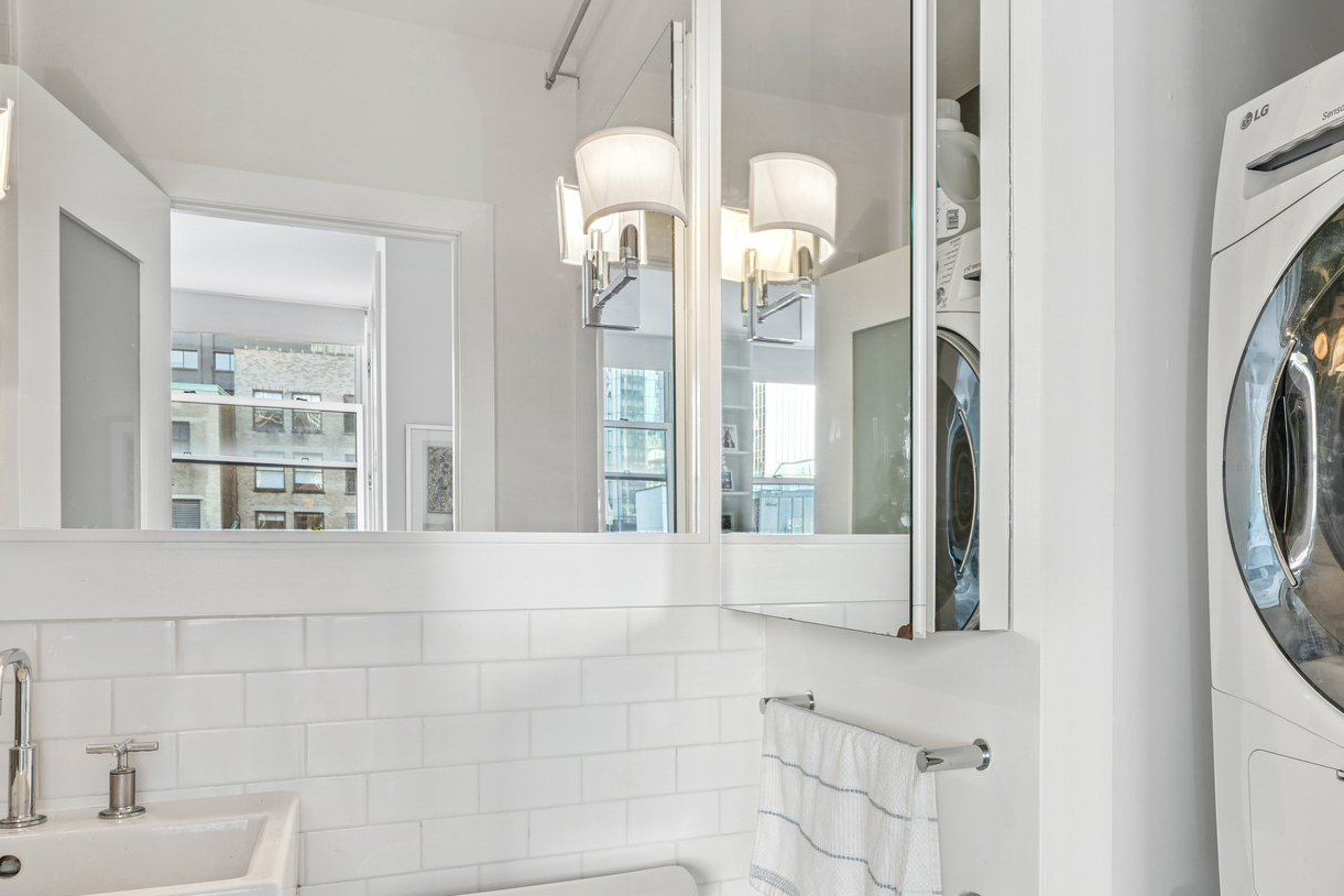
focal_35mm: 28
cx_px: 810
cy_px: 551
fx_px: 1045
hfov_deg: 64.8
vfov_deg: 46.1
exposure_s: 1
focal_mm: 18
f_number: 11
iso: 100
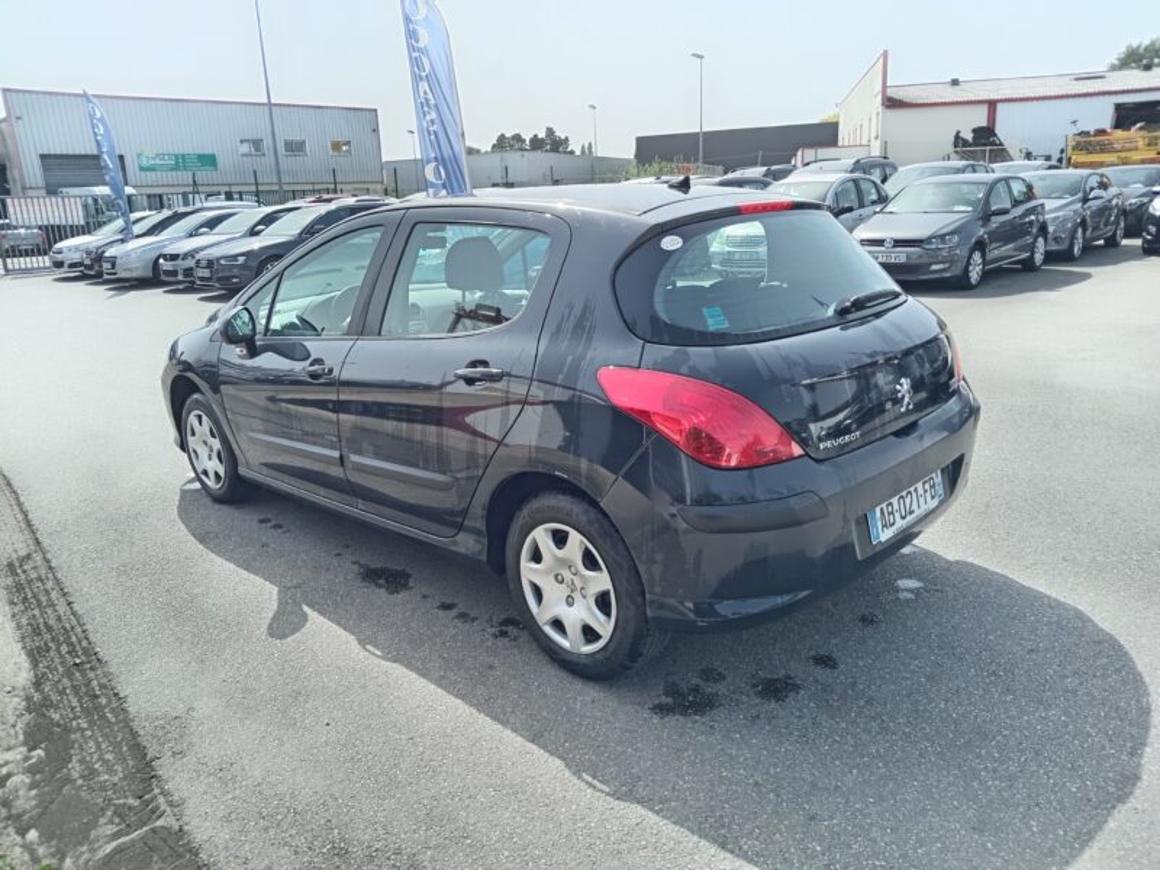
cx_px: 580
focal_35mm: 25
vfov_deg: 54.9
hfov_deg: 69.4
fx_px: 838
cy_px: 435
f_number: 1.8
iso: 106
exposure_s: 1/204
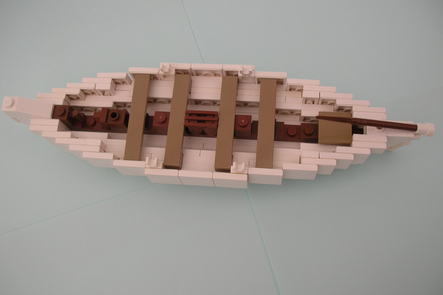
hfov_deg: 51.9
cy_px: 159
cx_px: 224
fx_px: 455
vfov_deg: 35.9
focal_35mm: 37
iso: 50
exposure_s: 1/371
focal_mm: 5.8
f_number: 2.8
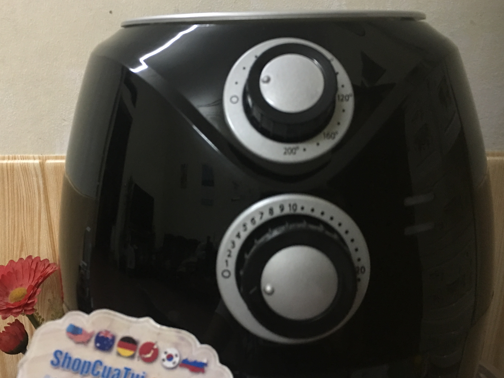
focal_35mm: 33
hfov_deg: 55.3
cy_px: 207
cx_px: 247
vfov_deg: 42.9
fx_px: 480
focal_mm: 4.15
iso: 100
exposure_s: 1/8
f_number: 2.2
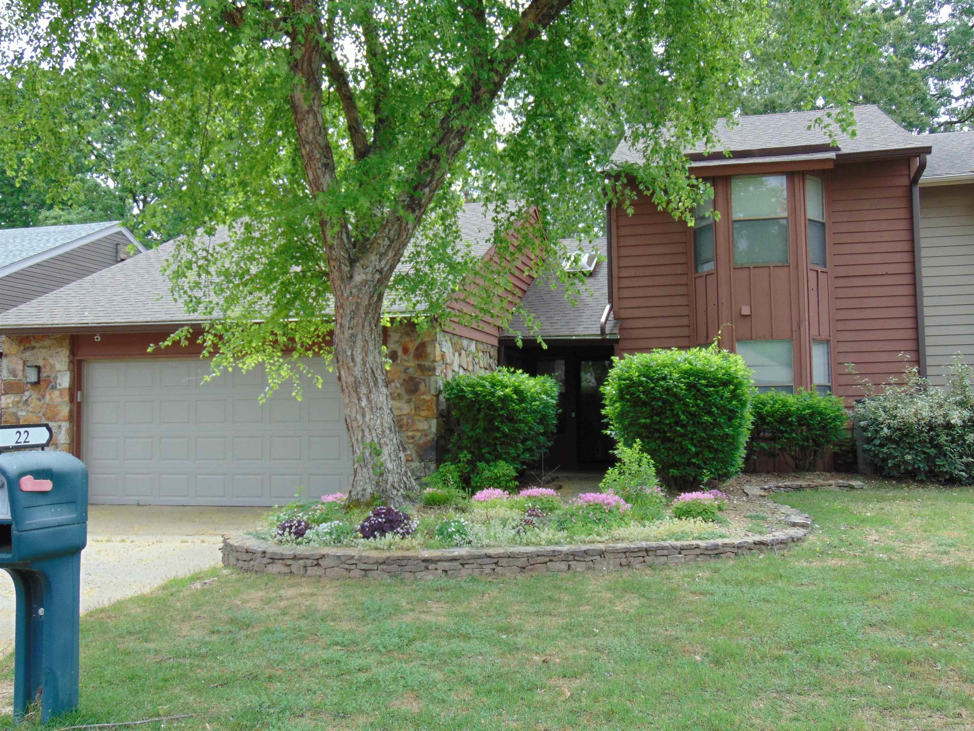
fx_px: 985
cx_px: 487
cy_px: 366
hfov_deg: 52.6
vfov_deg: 40.7
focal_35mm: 35
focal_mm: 6.3
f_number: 3.2
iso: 80
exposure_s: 1/400
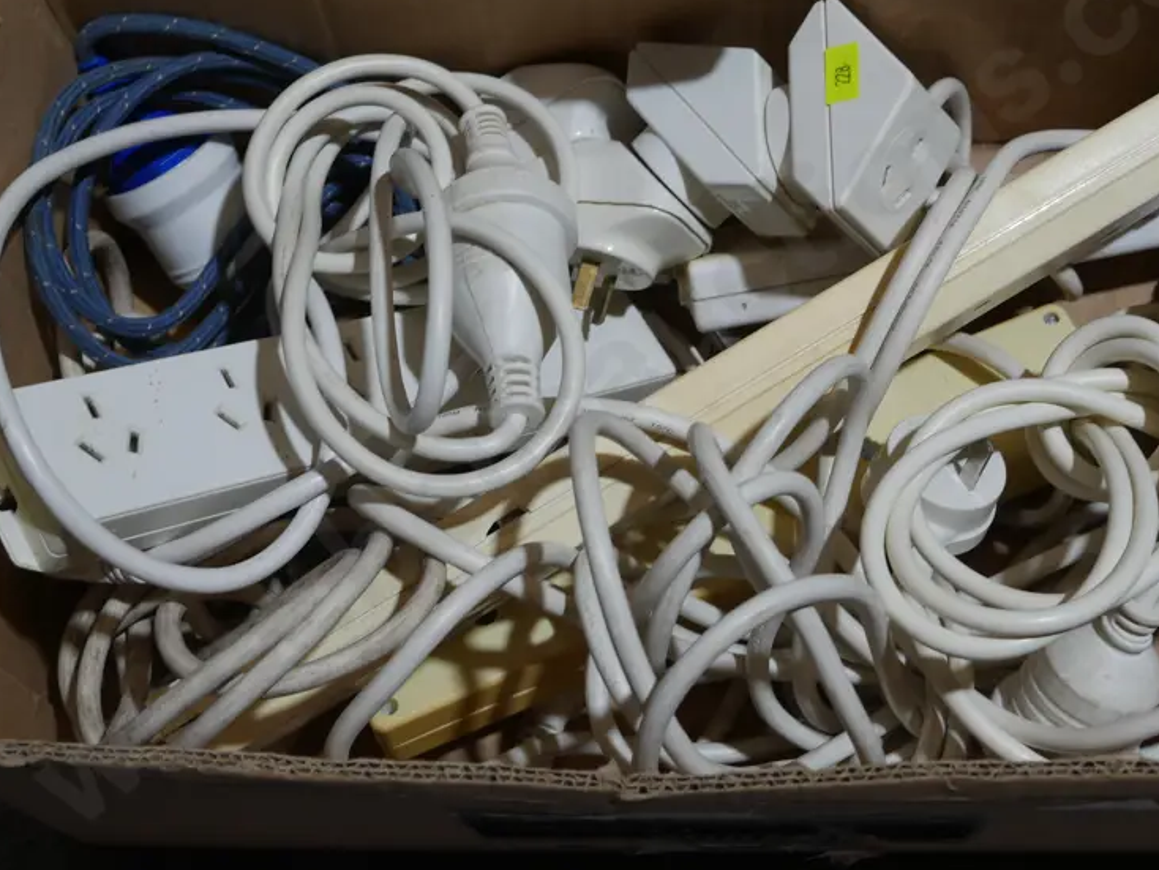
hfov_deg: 28.9
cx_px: 696
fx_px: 2244
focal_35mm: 67
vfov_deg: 21.9
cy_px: 320
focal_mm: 24
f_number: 5.2
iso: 250
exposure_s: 1/60
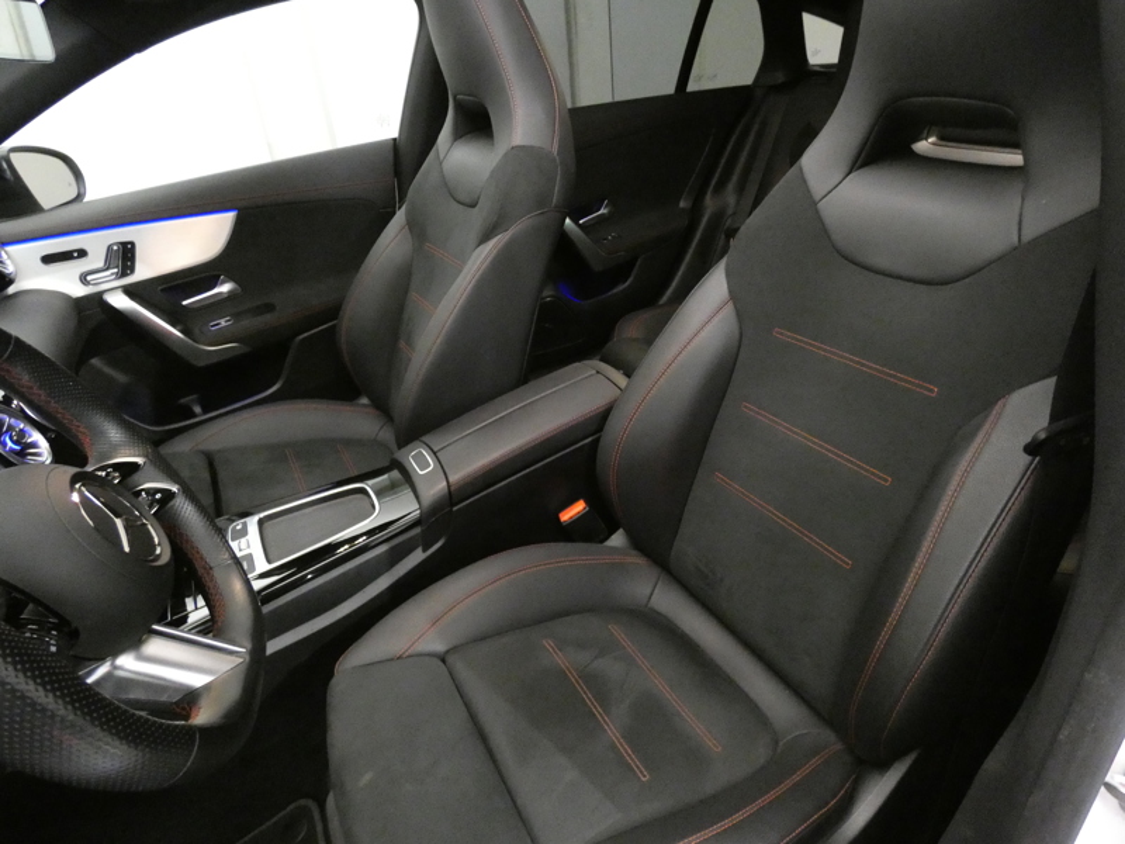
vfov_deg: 66.0
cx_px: 562
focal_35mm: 20
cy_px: 422
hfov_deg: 81.7
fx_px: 650
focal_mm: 3.6
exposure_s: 1/25
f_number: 2.8
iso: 1600
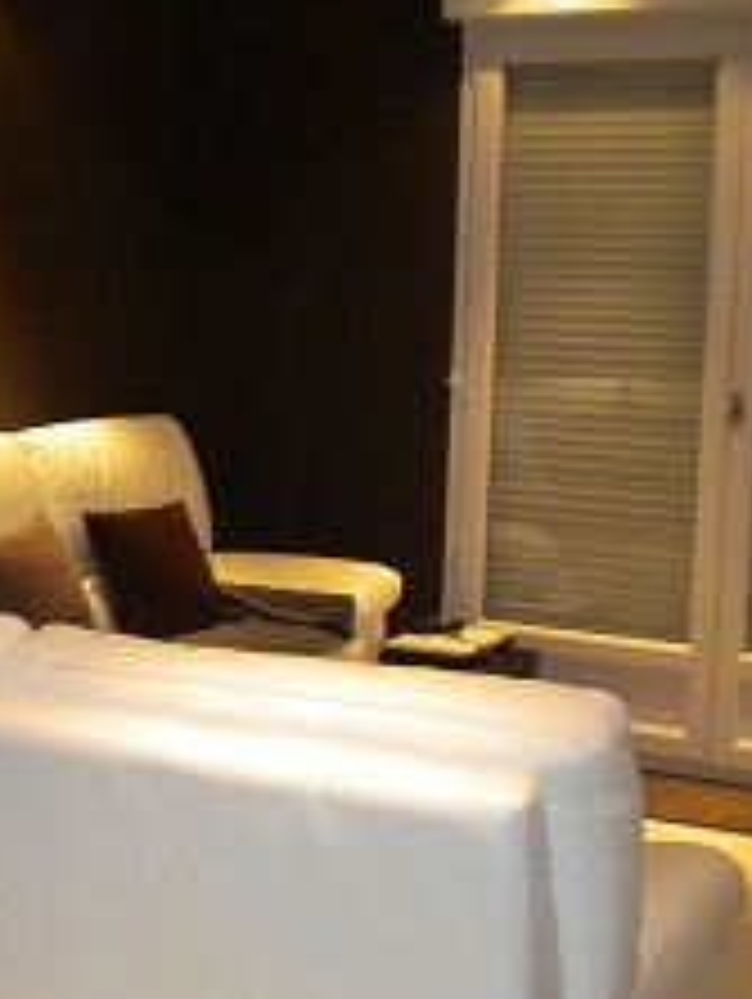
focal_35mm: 63
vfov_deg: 30.6
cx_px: 162
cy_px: 585
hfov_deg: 23.0
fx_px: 1821
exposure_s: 1/30
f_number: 3.1
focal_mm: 6.3
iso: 400
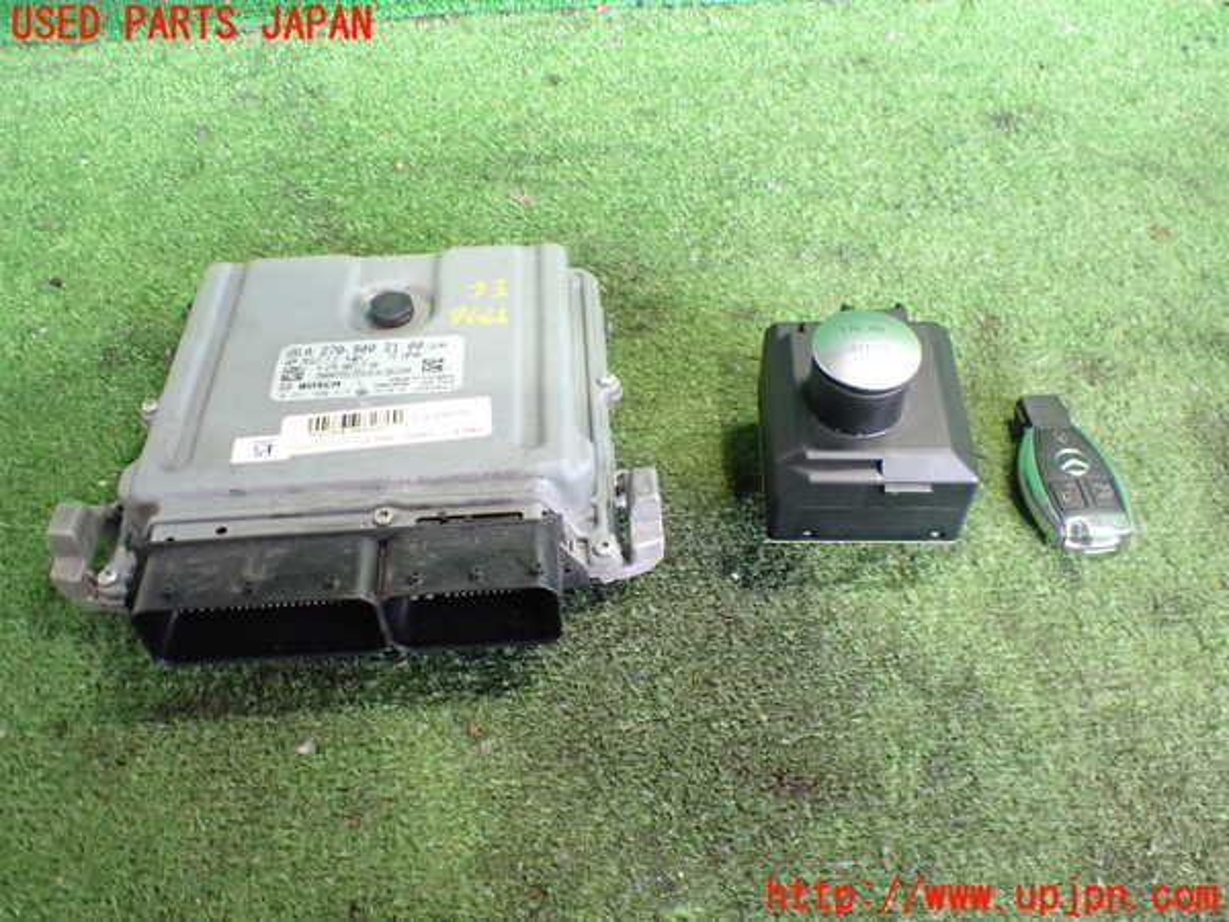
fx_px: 1065
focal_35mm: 30
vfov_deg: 46.8
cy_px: 461
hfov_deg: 60.0
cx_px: 614
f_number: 2.3
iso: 800
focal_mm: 5.4
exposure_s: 1/40
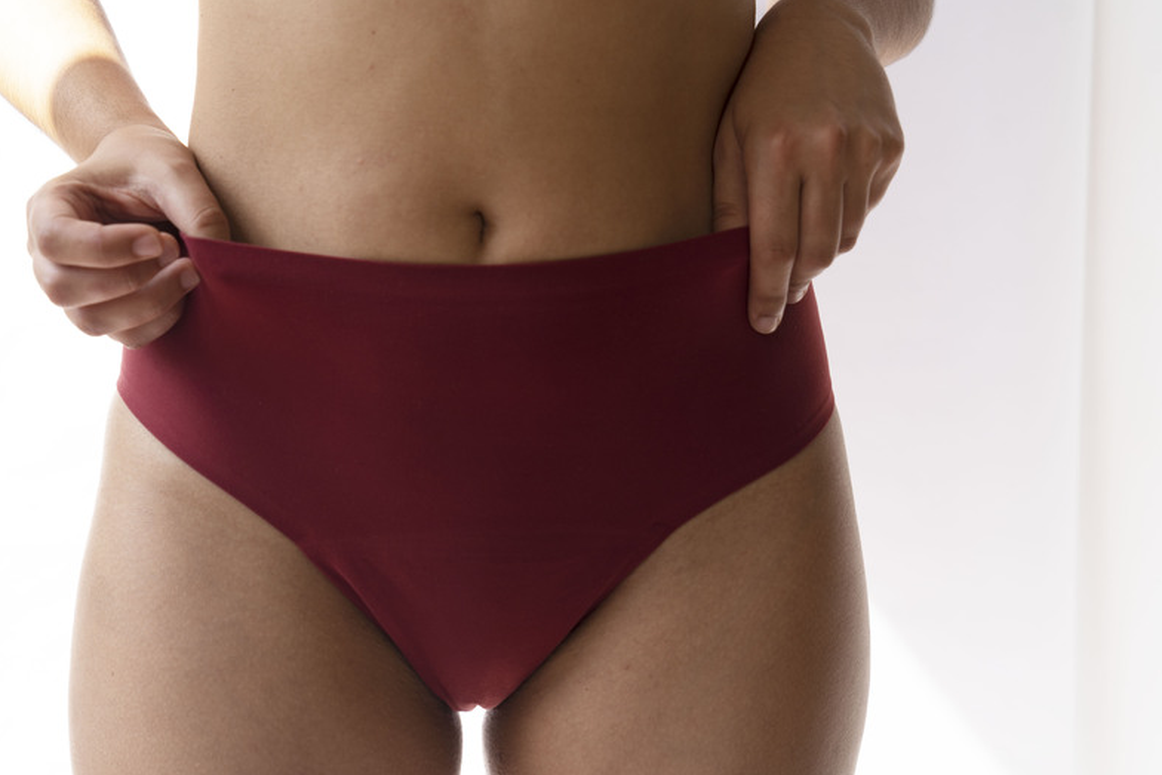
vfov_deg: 26.5
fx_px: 1646
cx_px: 491
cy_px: 417
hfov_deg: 38.8
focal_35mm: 51
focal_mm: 40
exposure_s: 1/250
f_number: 5
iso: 100
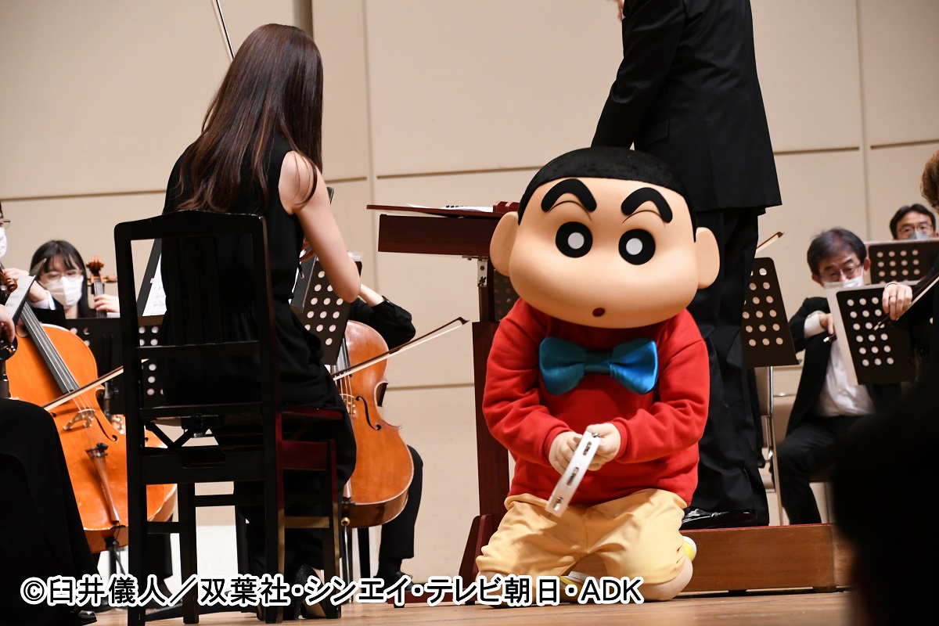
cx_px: 470
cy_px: 313
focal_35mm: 27
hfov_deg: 67.4
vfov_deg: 47.9
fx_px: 704
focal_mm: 18
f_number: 3.5
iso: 1100
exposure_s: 1/30
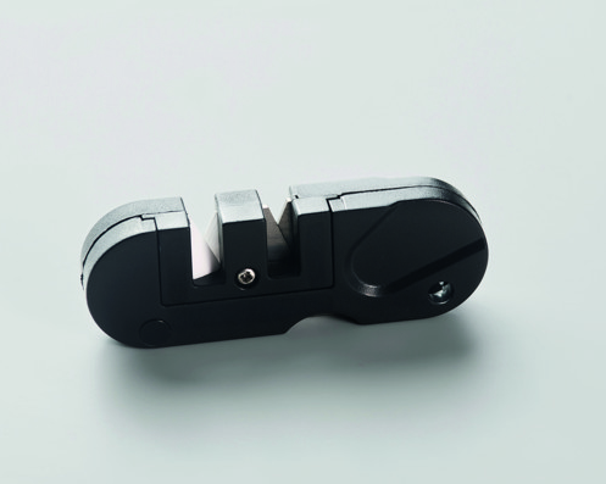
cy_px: 243
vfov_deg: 12.9
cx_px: 277
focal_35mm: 119
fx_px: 2133
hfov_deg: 16.2
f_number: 14
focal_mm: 105
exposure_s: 1/100
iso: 100
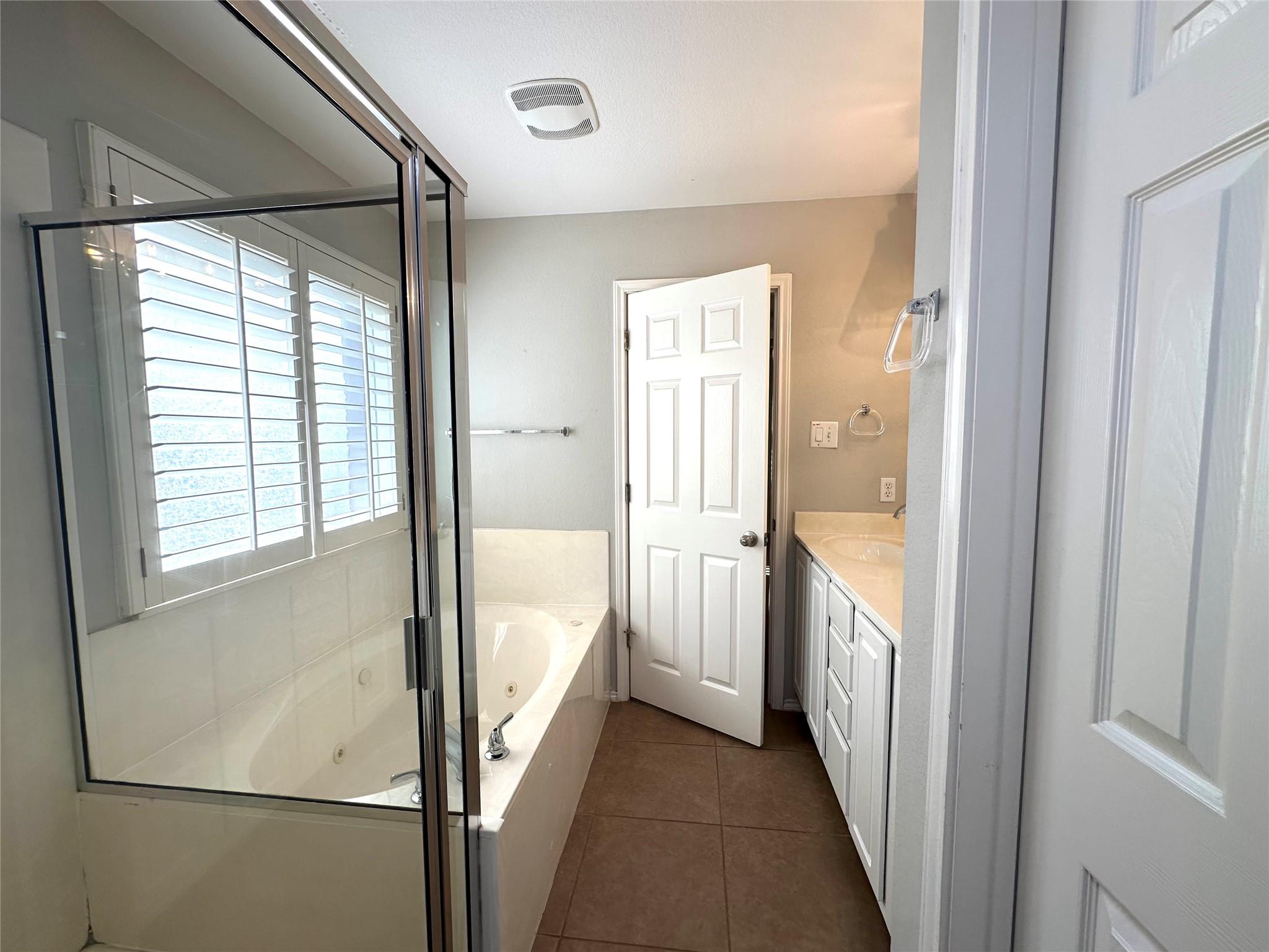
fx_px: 513
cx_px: 634
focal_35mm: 14
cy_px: 476
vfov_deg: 85.7
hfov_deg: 102.1
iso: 64
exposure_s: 1/120
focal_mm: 2.22
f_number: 2.2
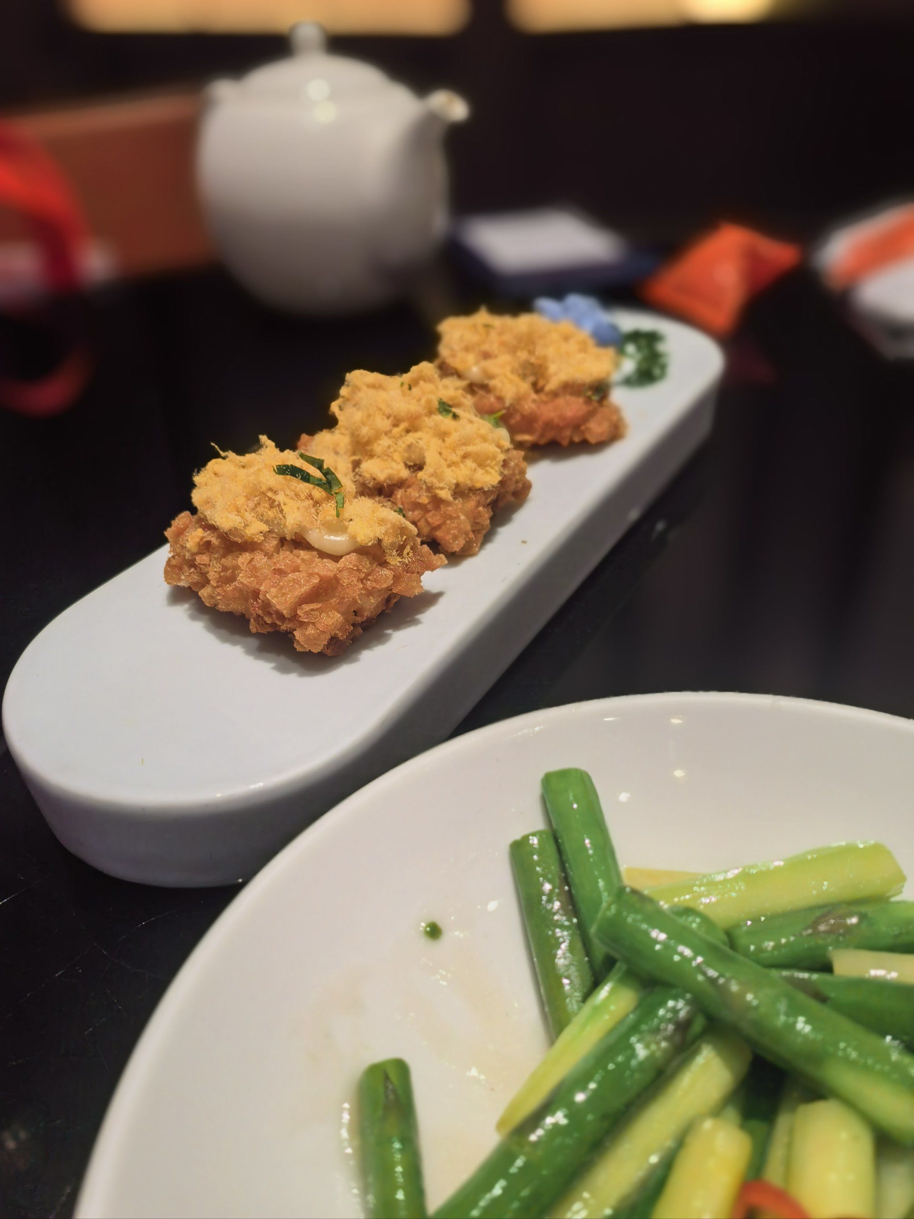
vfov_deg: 65.3
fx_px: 951
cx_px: 457
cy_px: 610
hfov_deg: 51.4
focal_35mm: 27
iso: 250
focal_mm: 5.75
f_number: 2
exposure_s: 1/100
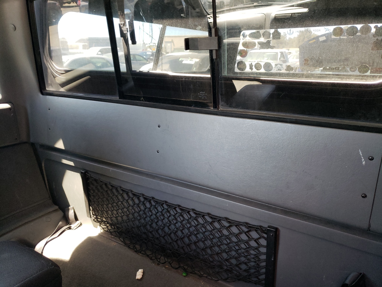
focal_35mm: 26
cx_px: 191
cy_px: 144
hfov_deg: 67.3
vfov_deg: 53.1
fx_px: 287
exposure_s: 1/60.2
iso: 139
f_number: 1.5
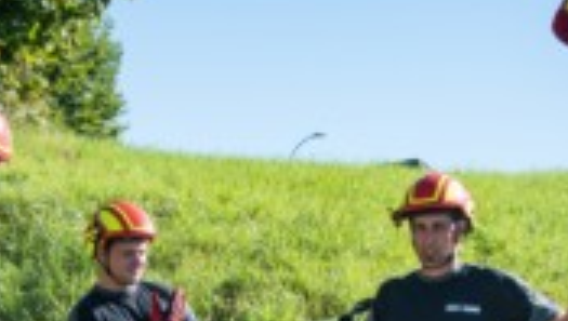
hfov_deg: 13.9
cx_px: 256
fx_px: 2338
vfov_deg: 7.8
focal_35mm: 155
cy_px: 379
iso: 1600
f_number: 14
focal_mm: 48
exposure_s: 1/800
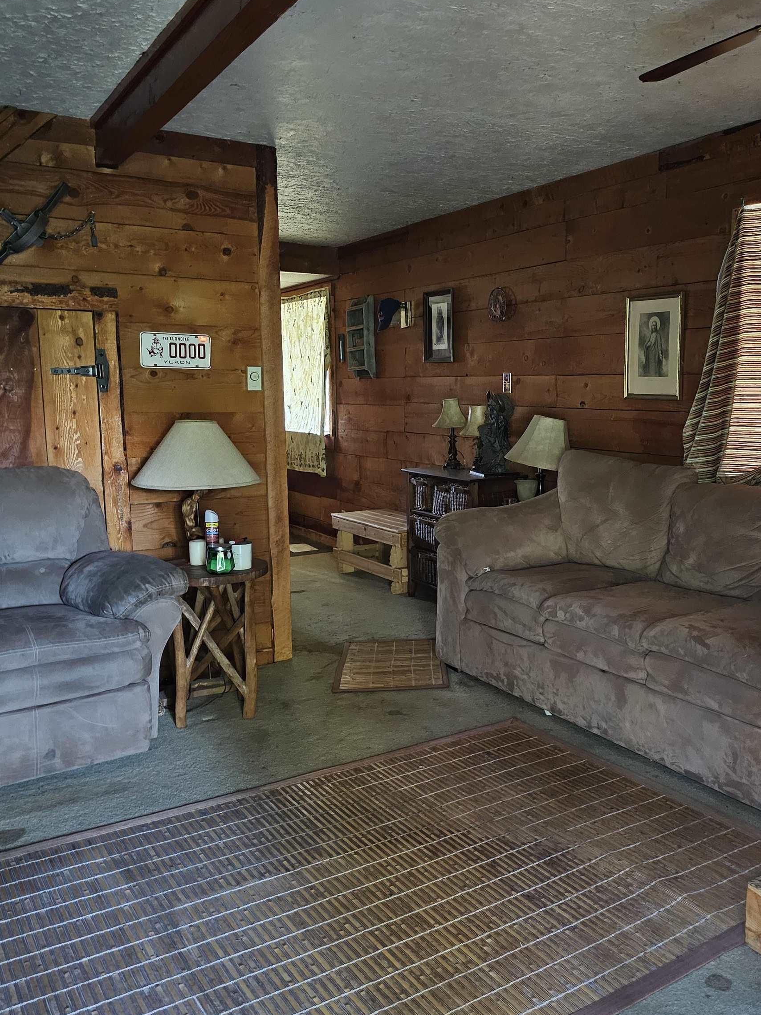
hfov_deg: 44.9
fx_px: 909
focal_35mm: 31
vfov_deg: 58.4
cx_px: 499
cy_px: 507
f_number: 1.7
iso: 1000
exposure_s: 1/24
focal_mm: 6.3
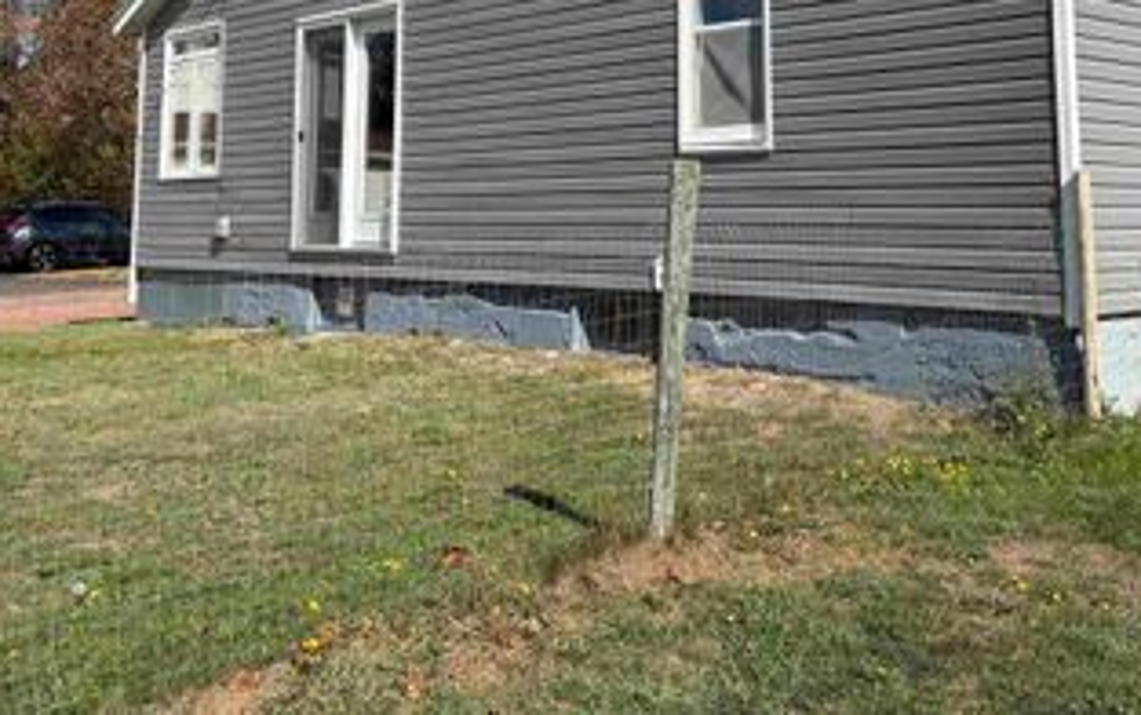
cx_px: 660
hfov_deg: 45.1
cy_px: 38
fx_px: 1369
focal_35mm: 44
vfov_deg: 27.9
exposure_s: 1/3623
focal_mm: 5.96
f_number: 1.6
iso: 50
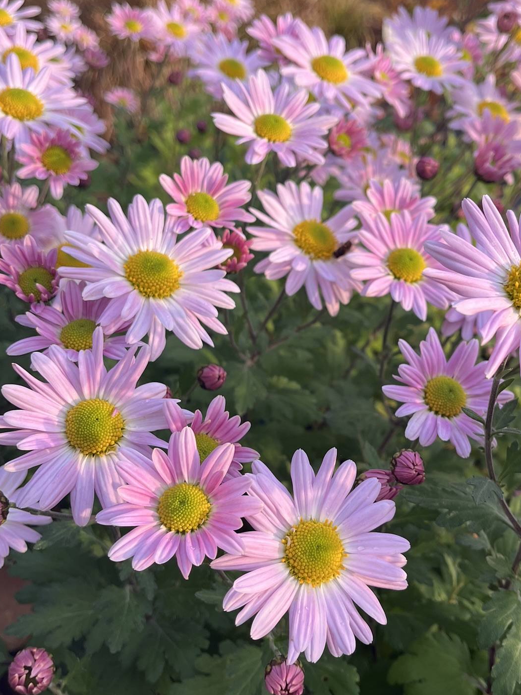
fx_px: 762
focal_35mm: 38
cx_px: 337
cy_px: 355
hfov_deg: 37.4
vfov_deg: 49.0
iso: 50
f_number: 1.6
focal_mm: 5.1
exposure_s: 1/524
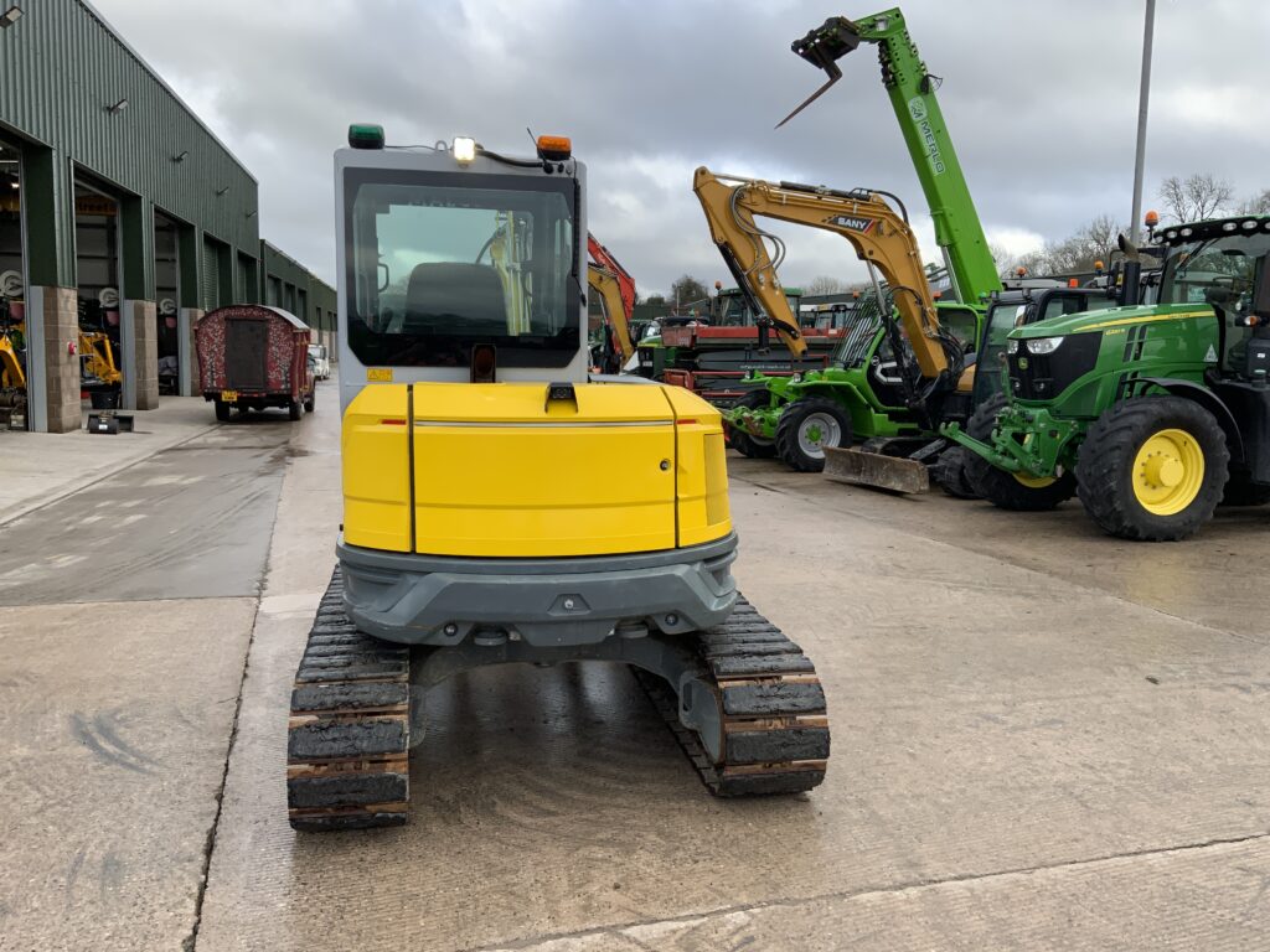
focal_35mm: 29
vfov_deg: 48.2
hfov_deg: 61.7
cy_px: 476
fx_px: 1064
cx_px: 635
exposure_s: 1/473
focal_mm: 3
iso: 16
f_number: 1.8
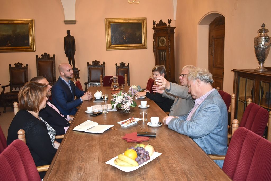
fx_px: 248
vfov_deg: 40.0
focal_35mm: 33
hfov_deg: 57.2
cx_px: 136
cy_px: 90
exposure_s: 1/60
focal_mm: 22
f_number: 3.8
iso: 900
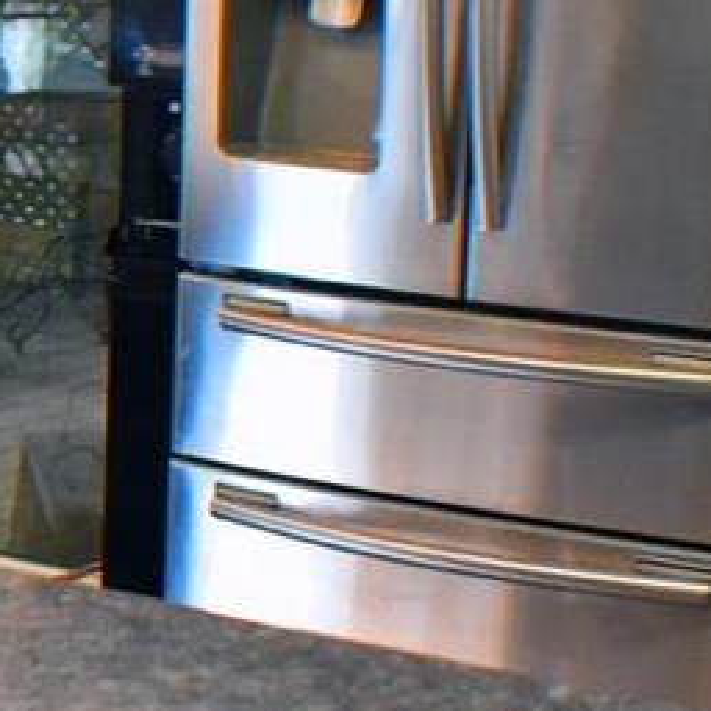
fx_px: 4438
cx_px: -625
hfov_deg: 8.7
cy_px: 278
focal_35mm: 191
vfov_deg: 9.2
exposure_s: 1/125
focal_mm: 24
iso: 1250
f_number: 3.8
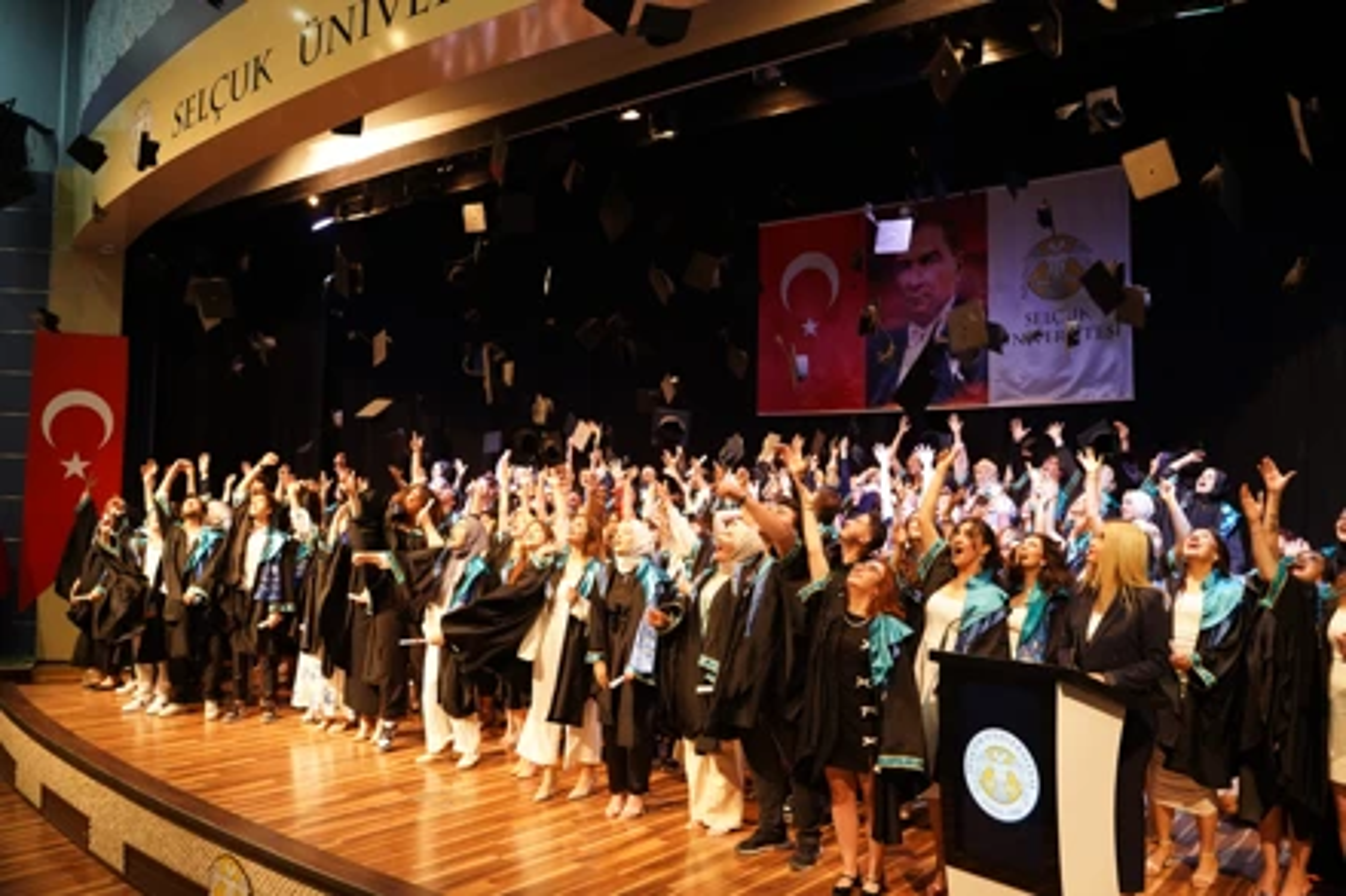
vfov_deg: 46.4
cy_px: 448
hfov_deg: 65.5
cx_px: 673
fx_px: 1046
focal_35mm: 28
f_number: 4
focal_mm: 28
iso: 2500
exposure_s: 1/160
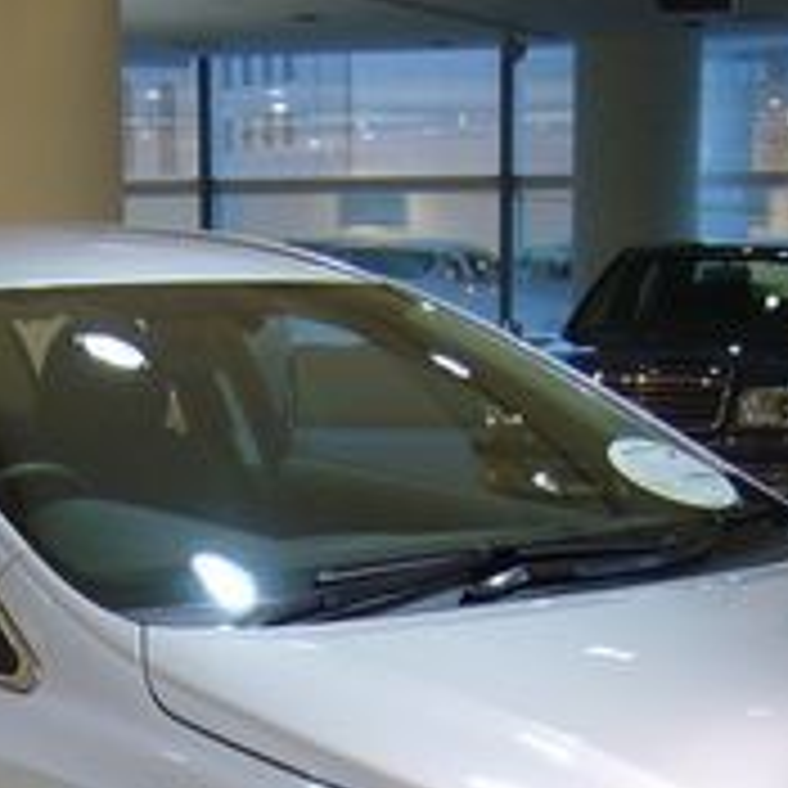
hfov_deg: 18.5
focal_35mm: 94
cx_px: 290
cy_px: 860
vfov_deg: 17.9
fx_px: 2421
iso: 100
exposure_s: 1/25
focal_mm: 5.8
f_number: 2.8
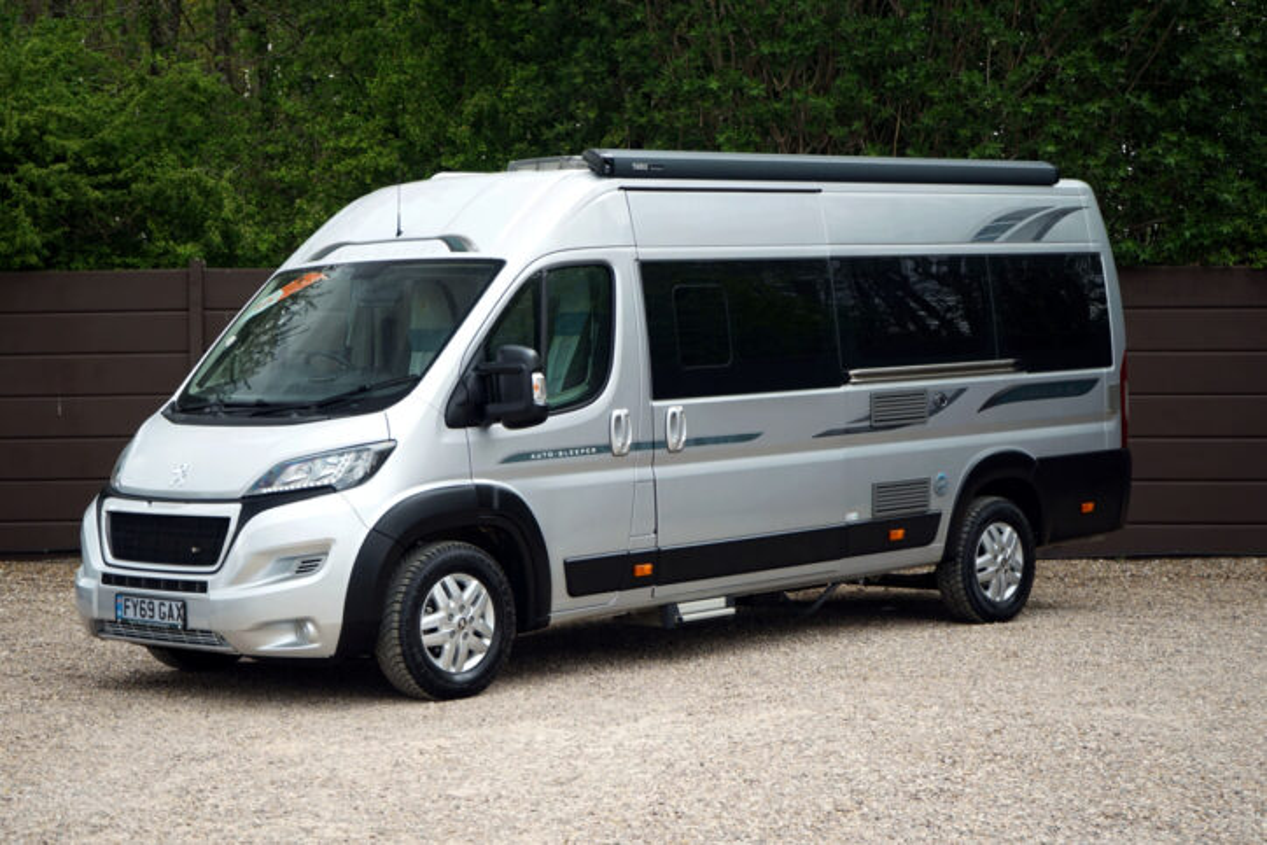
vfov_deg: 19.5
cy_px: 422
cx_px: 634
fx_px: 2464
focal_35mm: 70
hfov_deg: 28.8
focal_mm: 70
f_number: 5.6
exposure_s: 1/80
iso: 250
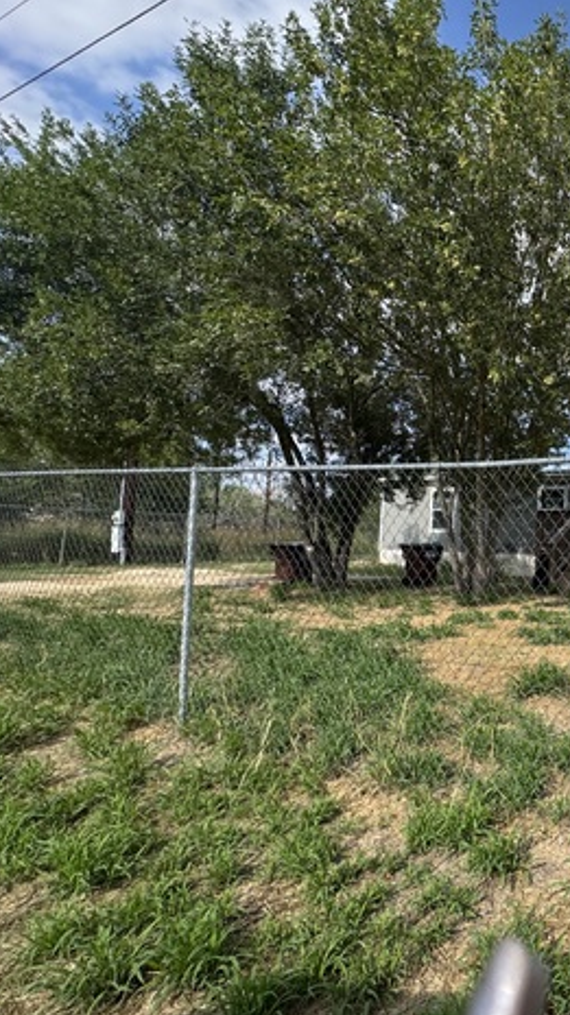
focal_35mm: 21
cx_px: 668
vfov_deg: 83.9
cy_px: 502
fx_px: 565
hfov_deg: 39.9
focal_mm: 2.22
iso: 40
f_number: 2.2
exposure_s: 1/1536
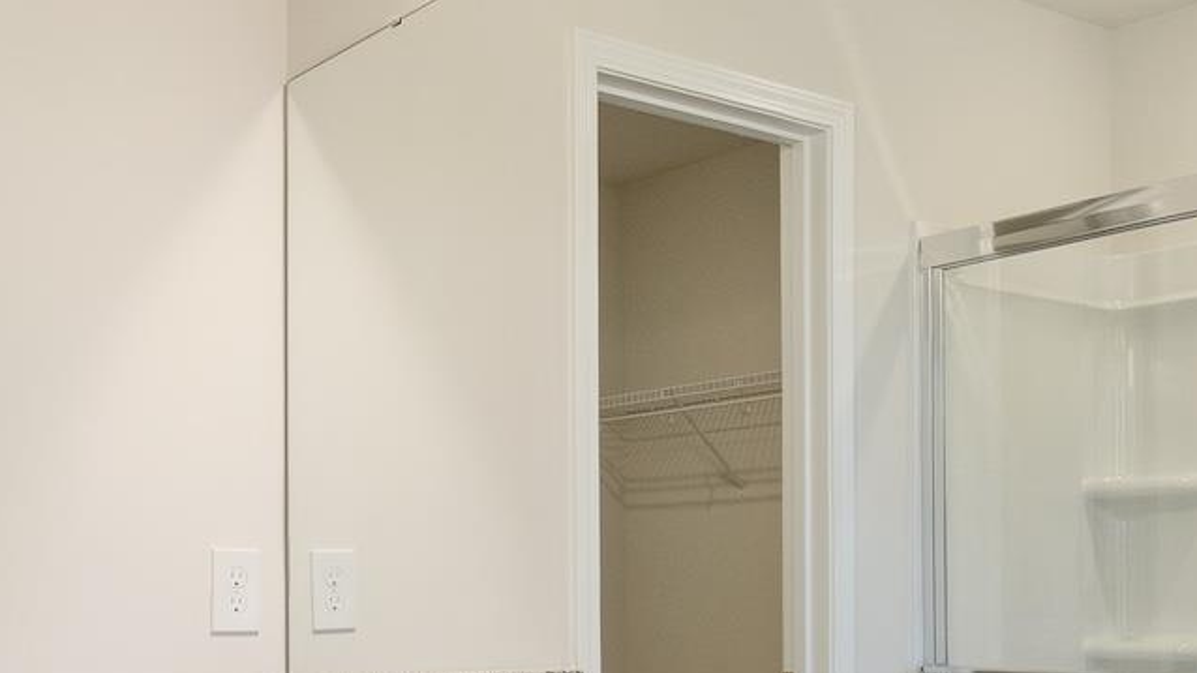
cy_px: 586
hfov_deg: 43.9
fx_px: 1460
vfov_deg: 25.3
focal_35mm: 46
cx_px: 398
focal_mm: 14
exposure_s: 1/60
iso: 400
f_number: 6.3
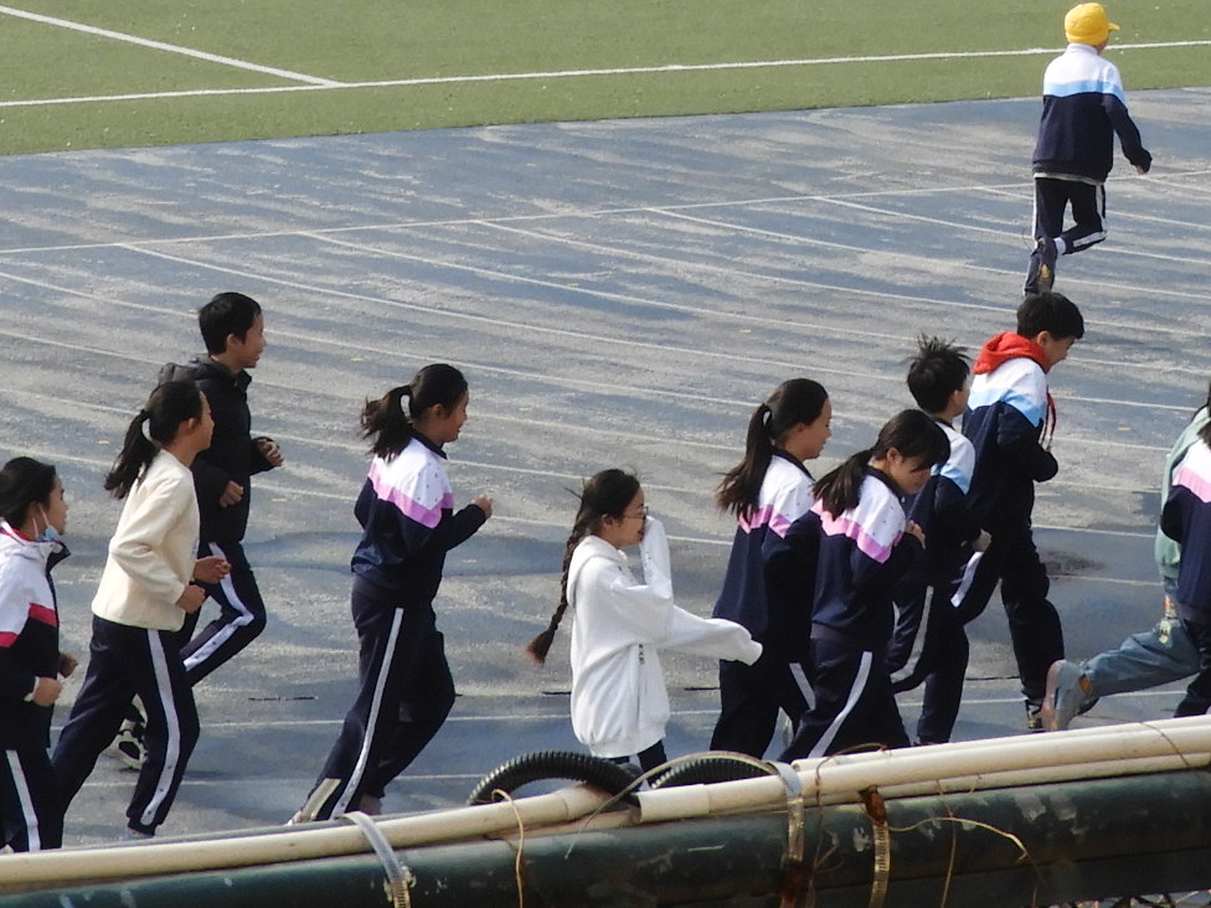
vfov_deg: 6.3
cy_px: -293
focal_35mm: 234
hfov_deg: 8.5
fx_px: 8186
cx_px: 805
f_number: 4.5
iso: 100
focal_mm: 12.5
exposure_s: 1/640
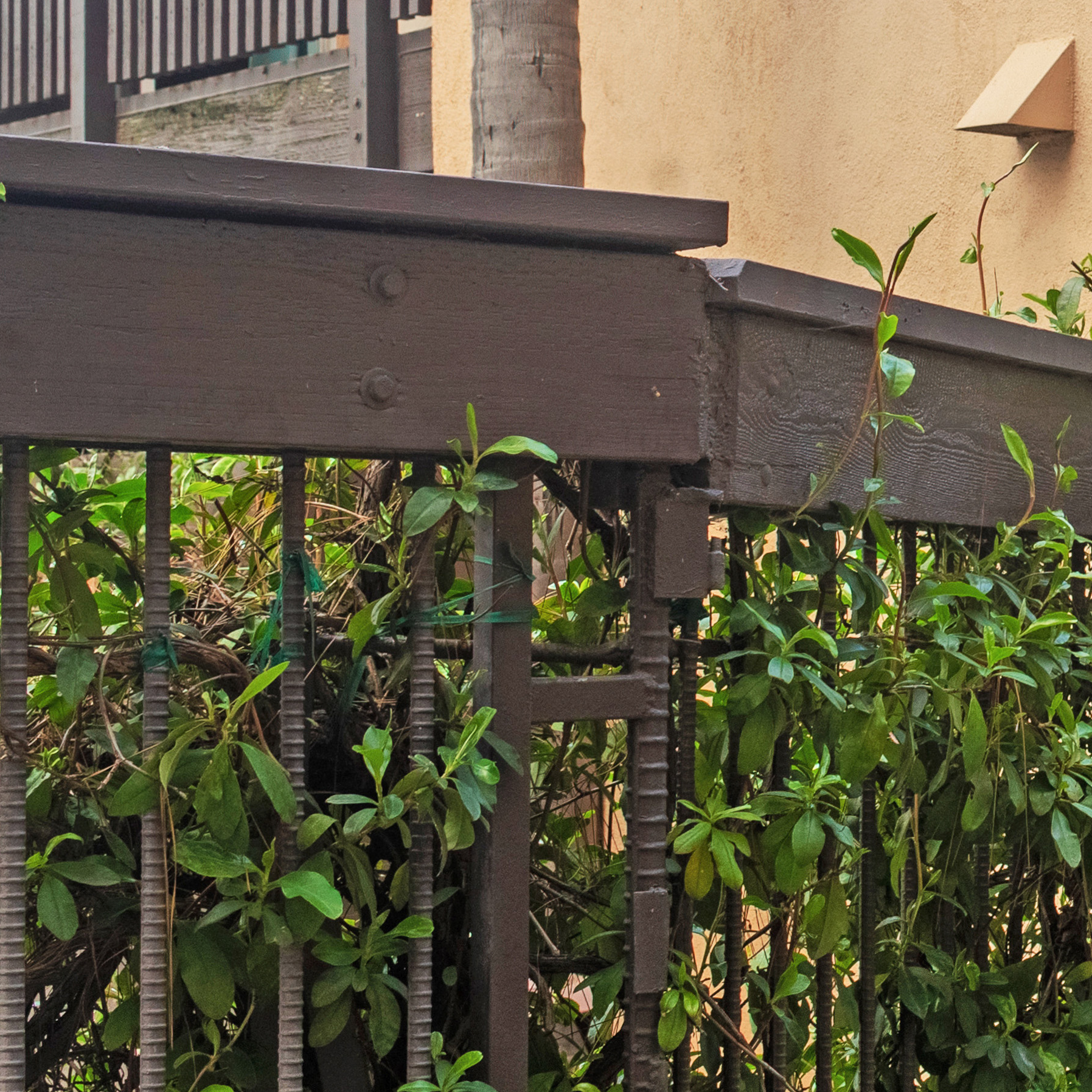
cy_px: -12
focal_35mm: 99
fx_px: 3533
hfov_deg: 16.3
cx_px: 1570
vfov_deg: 17.2
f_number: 9
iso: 500
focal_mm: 35
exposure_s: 1/800
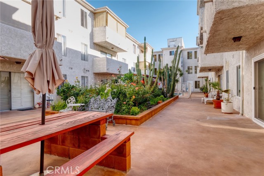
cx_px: 132
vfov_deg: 59.4
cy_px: 88
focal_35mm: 21
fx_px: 154
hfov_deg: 81.2
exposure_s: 1/50
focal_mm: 21
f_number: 13
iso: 200
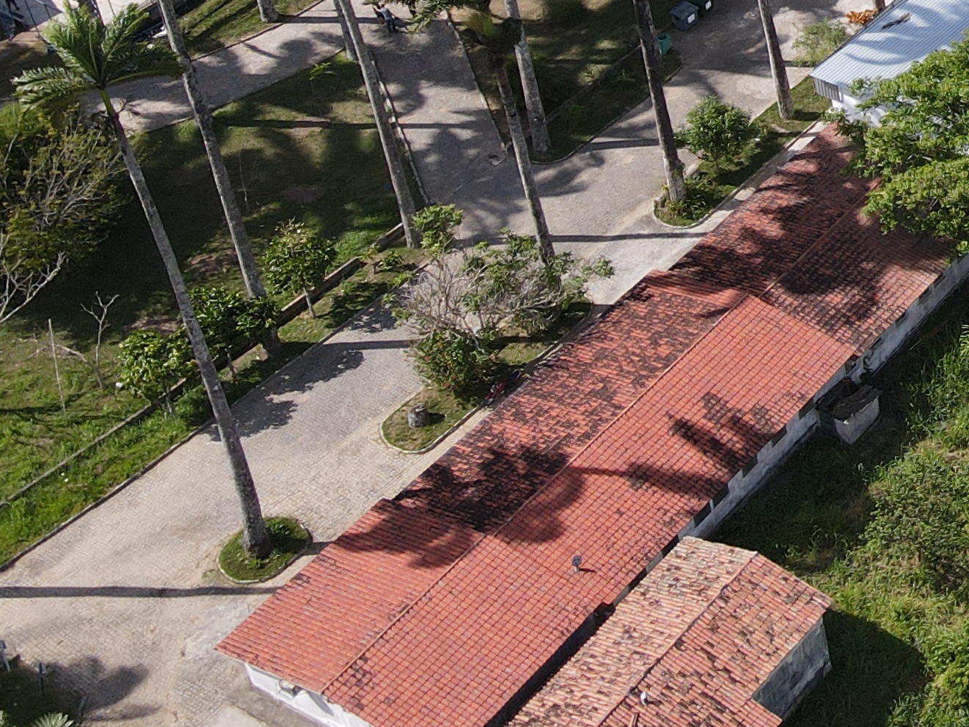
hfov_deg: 22.4
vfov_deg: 18.7
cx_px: 1413
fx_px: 2043
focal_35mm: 73
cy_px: -229
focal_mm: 4.5
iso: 100
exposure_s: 1/500
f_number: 2.8
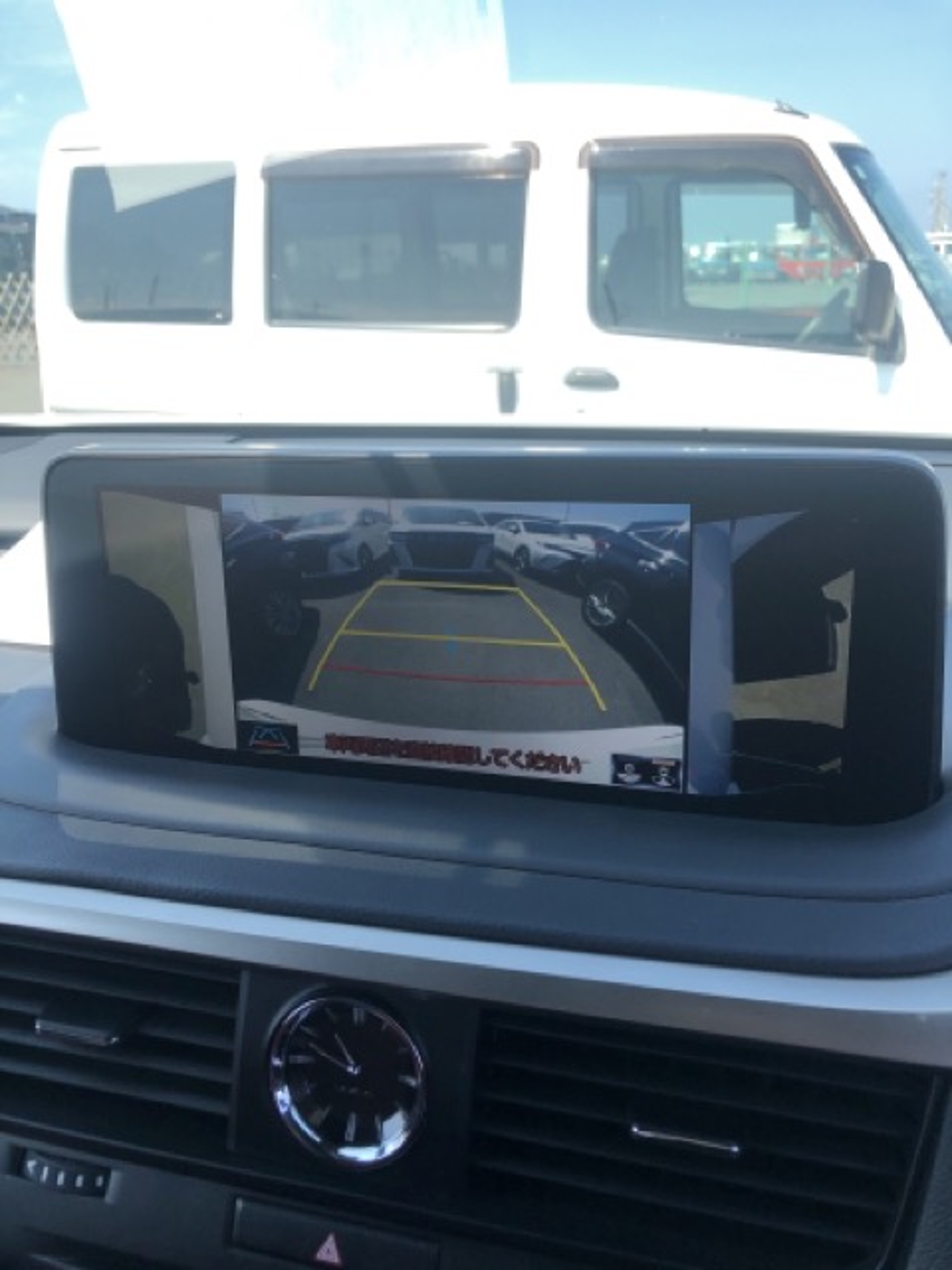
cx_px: 476
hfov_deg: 49.7
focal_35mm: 28
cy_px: 635
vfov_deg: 63.4
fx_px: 1027
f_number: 1.8
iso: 20
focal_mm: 3.99
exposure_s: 1/425
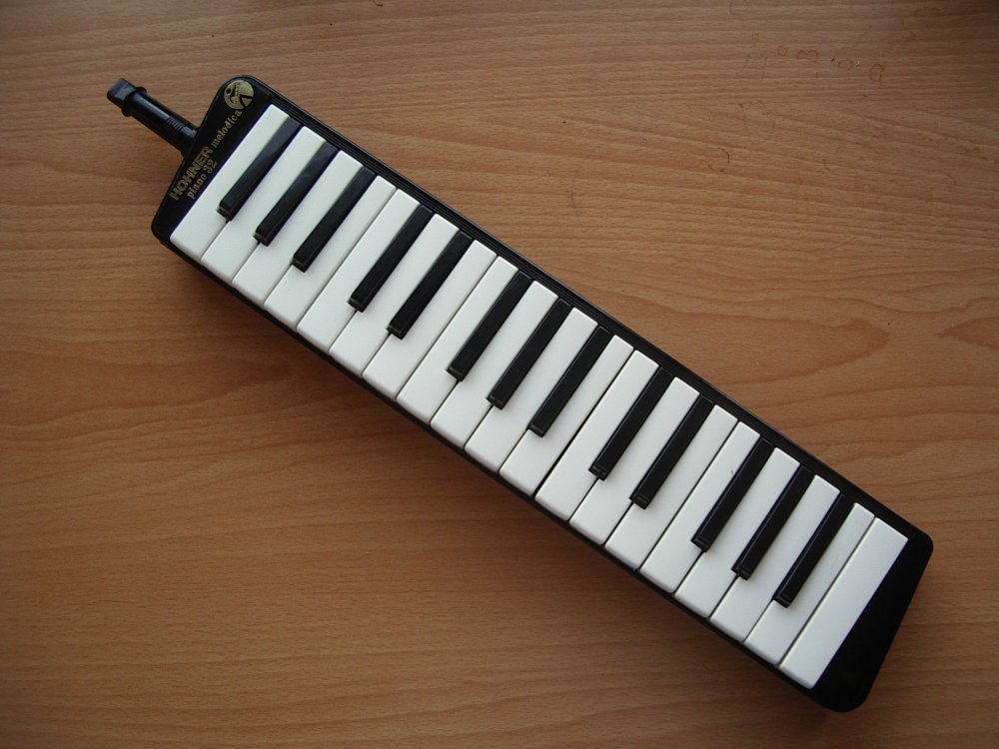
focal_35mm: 38
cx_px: 500
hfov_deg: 49.0
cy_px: 374
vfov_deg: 37.7
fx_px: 1097
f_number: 2.6
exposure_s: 1/125
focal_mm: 5.8
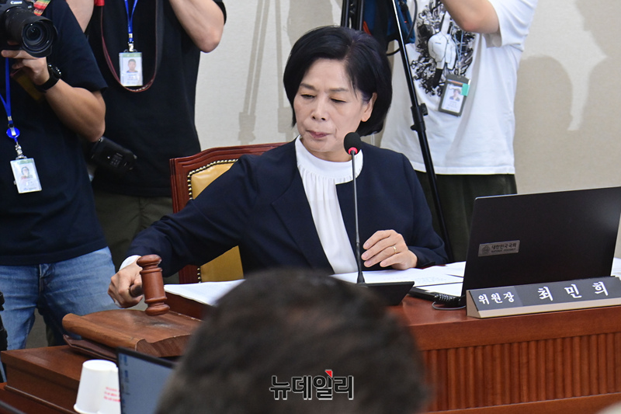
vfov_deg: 11.4
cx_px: 310
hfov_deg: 17.1
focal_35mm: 120
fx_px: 2069
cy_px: 207
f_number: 8
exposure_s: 1/250
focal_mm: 120
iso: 6400
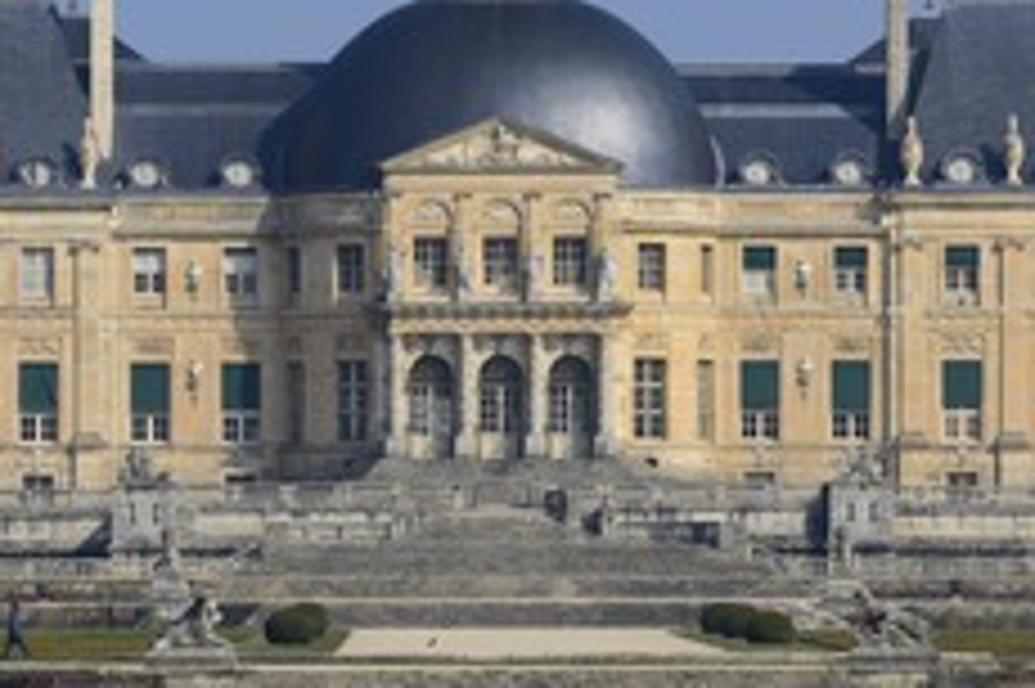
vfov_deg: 3.8
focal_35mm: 365
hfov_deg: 5.7
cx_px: 504
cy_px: 274
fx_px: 10486
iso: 100
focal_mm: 200
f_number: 9
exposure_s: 1/250
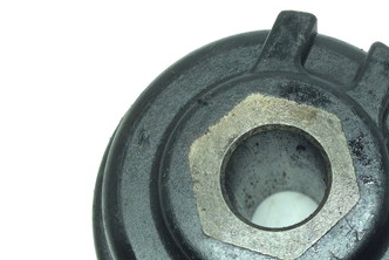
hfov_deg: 32.2
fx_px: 649
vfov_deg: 22.2
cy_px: 223
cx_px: 325
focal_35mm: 60
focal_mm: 3.3
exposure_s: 1/186
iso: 32
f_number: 2.4
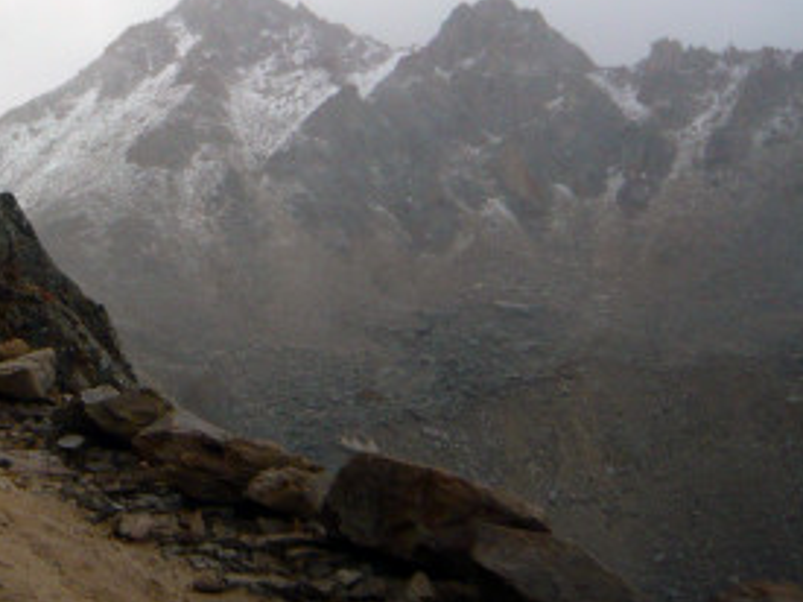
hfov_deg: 31.2
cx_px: -9
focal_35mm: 57
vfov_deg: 24.8
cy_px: 53
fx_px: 1322
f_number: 8
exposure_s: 1/250
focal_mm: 4.6
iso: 100
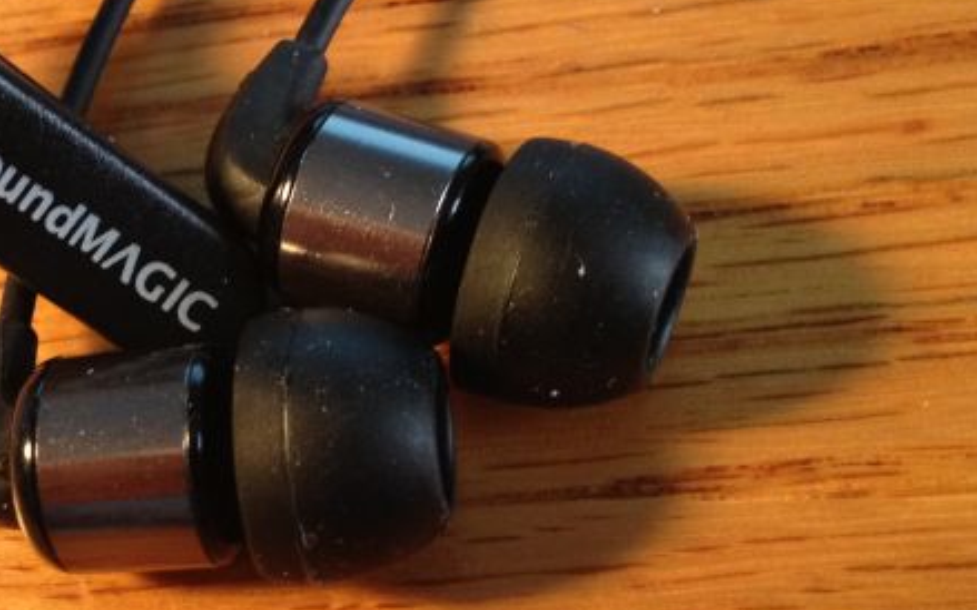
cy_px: 292
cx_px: 218
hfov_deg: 29.2
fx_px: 1837
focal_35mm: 69
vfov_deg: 18.9
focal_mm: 4.28
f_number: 2.4
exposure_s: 1/20
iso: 200
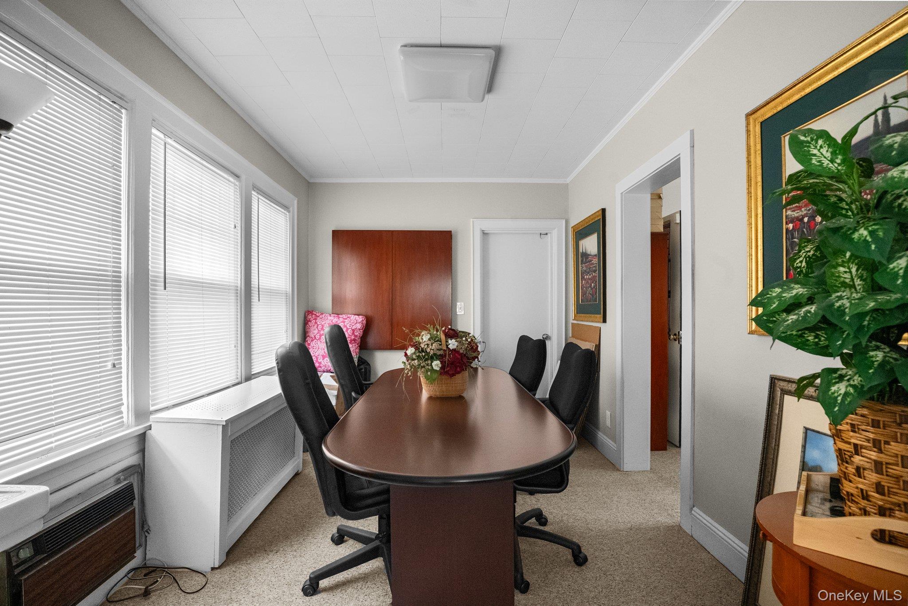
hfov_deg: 96.7
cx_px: 454
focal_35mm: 16
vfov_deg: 73.8
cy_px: 303
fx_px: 404
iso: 8000
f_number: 7.1
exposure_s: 1/20
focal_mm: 16
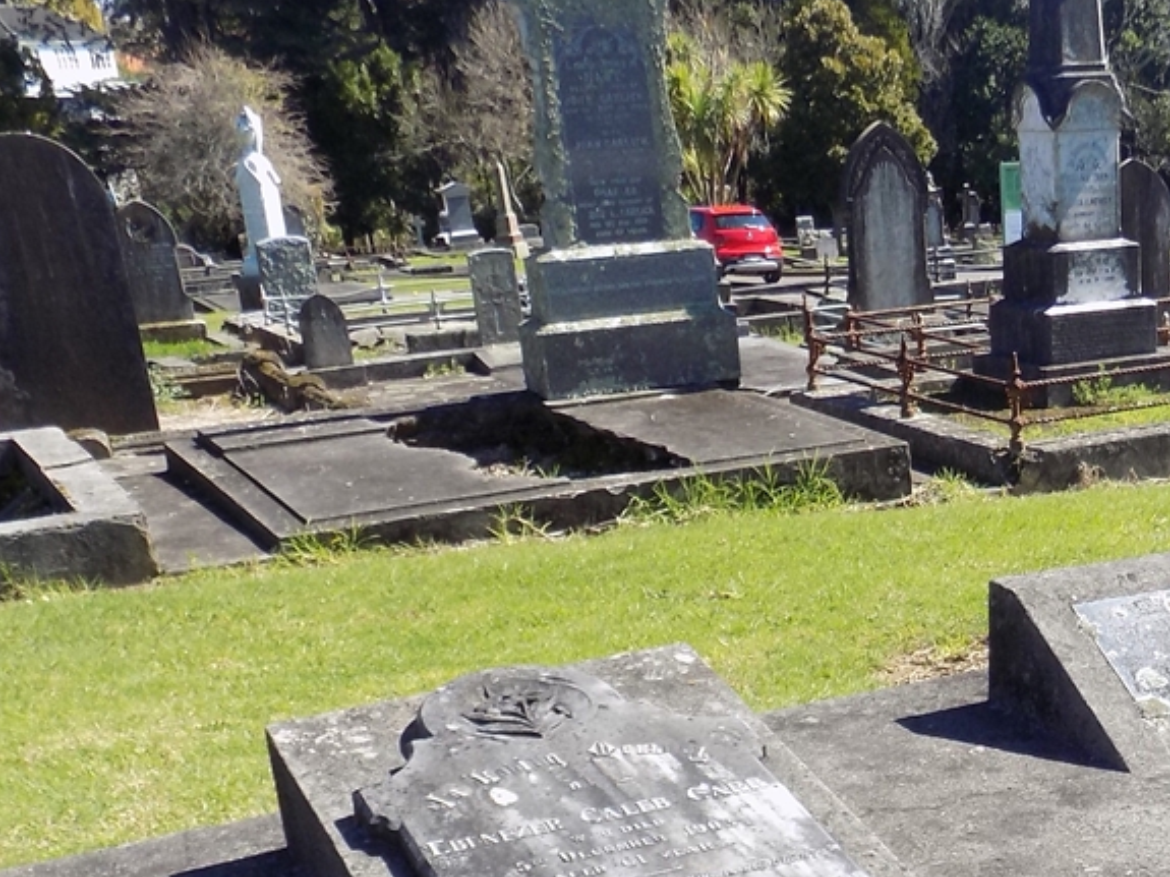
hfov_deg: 30.8
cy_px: 1136
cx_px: 1038
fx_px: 2028
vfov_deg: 22.0
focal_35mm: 60
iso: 80
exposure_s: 1/500
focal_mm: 4
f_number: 3.1
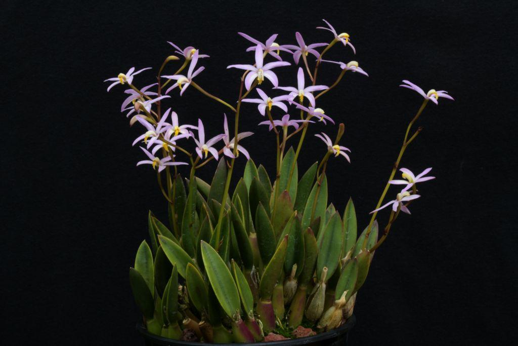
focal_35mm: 90
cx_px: 259
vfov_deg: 15.2
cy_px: 173
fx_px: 1295
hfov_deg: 22.6
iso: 250
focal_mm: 90
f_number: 32
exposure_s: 1/3
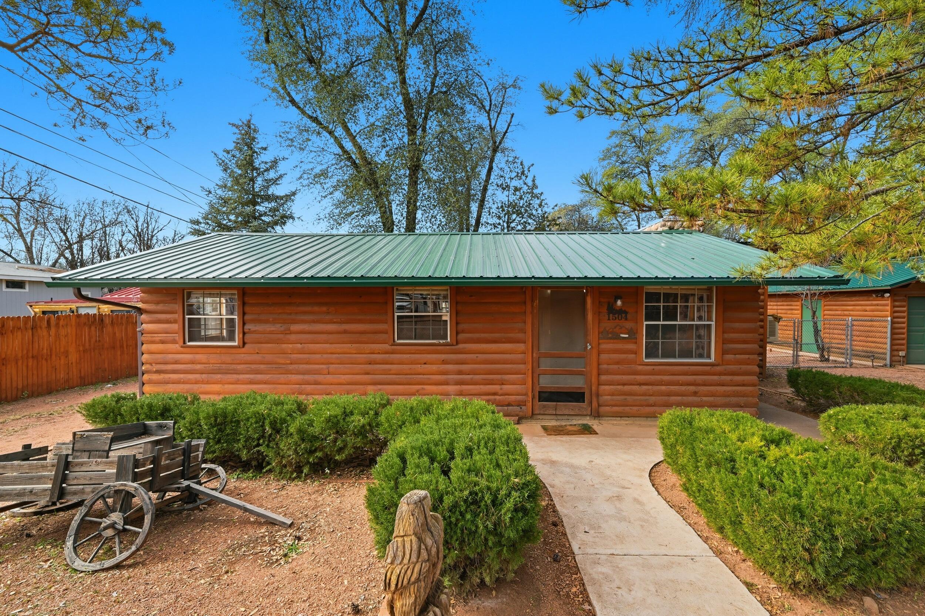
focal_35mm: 15
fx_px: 385
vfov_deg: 77.3
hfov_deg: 100.4
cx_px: 462
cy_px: 308
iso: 250
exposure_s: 1/640
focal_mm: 15
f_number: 9
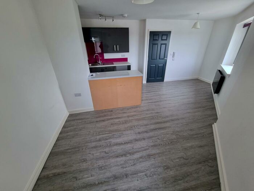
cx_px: 127
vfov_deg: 89.9
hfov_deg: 106.2
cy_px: 96
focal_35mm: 13
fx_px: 95
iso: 125
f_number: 2.2
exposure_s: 1/50
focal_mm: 2.2
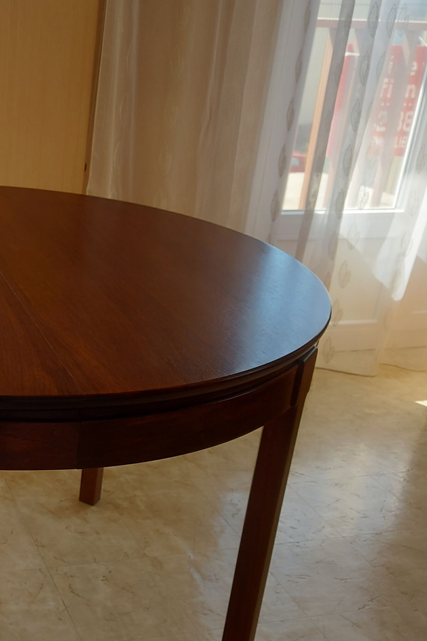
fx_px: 836
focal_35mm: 47
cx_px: 0
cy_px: 389
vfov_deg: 41.7
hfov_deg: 27.0
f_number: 1.8
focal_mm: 5.23
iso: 40
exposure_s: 1/100
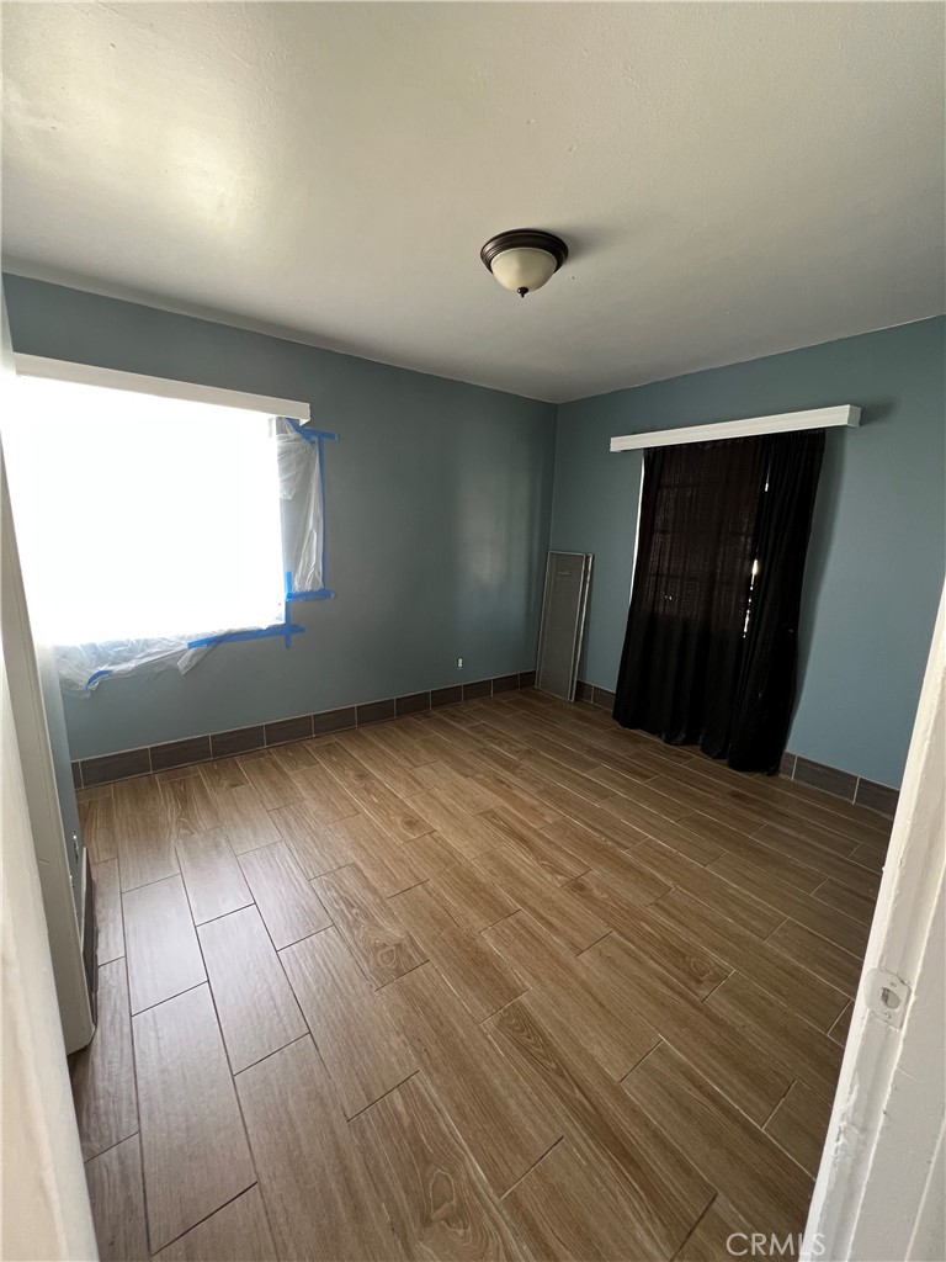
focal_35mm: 13
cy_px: 631
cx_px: 473
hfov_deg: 89.9
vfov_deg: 106.2
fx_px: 474
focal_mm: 1.57
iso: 250
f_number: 1.8
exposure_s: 1/62
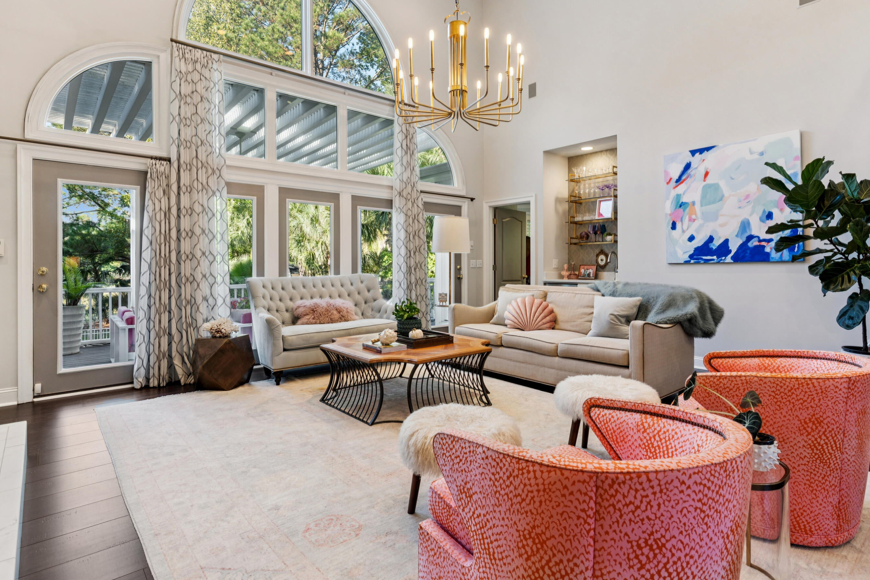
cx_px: 429
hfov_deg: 86.9
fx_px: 459
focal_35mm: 19
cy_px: 265
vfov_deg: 64.4
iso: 400
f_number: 8
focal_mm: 17
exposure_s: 1/20
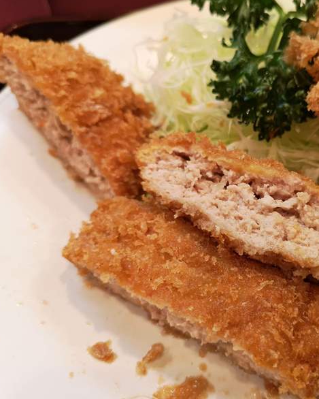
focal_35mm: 36
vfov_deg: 50.3
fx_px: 425
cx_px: 239
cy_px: 200
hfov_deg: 40.0
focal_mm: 3.95
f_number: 1.8
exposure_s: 1/50
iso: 125
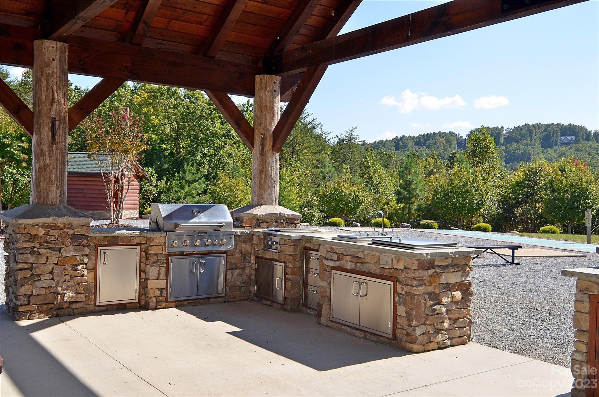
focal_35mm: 36
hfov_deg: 53.2
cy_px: 198
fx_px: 598
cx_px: 300
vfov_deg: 36.7
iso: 100
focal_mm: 24
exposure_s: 1/250
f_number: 8
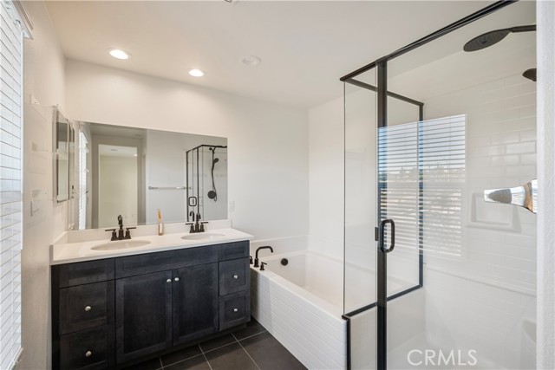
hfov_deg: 96.7
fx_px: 247
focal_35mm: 16
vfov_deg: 73.8
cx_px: 278
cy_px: 185
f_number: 22
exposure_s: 1.6
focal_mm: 16
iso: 40
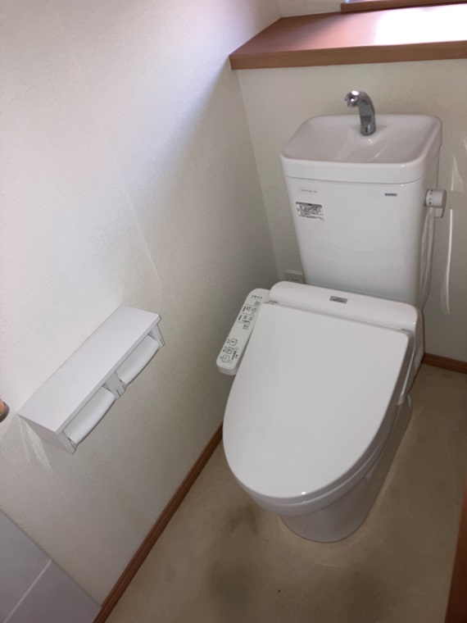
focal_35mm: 28
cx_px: 234
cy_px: 312
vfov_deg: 63.4
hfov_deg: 49.7
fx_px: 504
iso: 32
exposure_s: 1/20
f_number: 1.8
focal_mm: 3.99
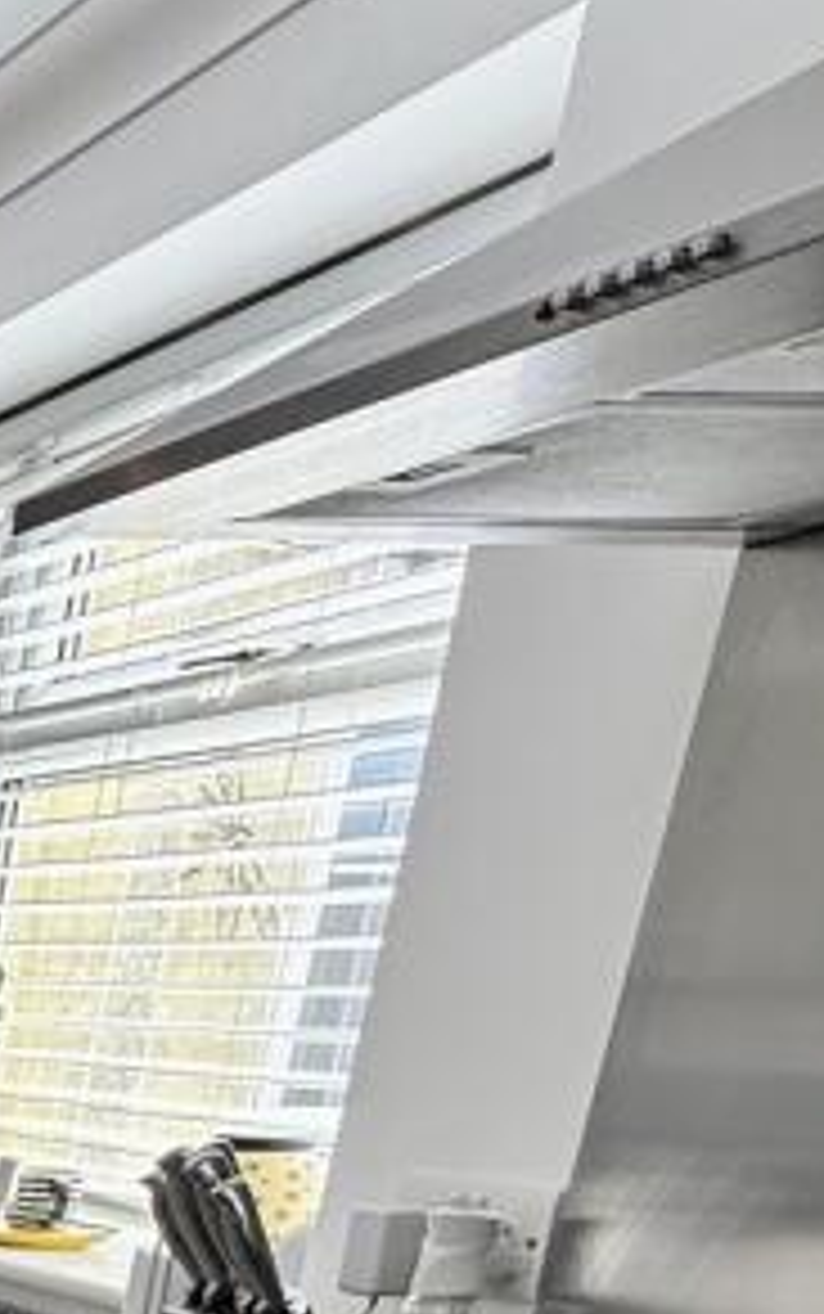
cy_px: 1552
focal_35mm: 52
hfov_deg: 15.7
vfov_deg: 32.5
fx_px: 1865
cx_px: -1063
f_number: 2.2
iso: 80
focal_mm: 2.22
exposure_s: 1/99
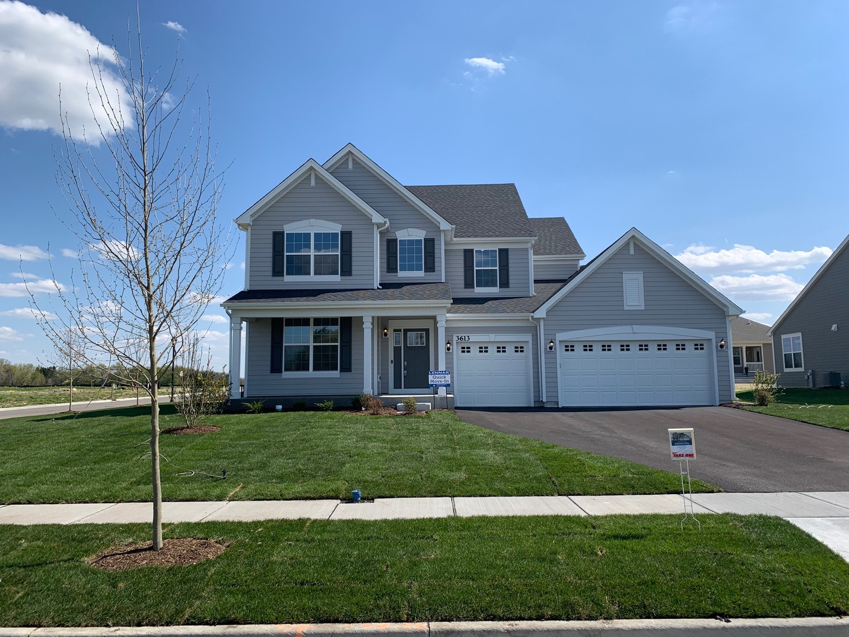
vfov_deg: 53.1
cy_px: 318
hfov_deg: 67.3
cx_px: 424
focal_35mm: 26
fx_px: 638
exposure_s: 1/2481
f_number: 1.8
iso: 25
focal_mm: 4.25
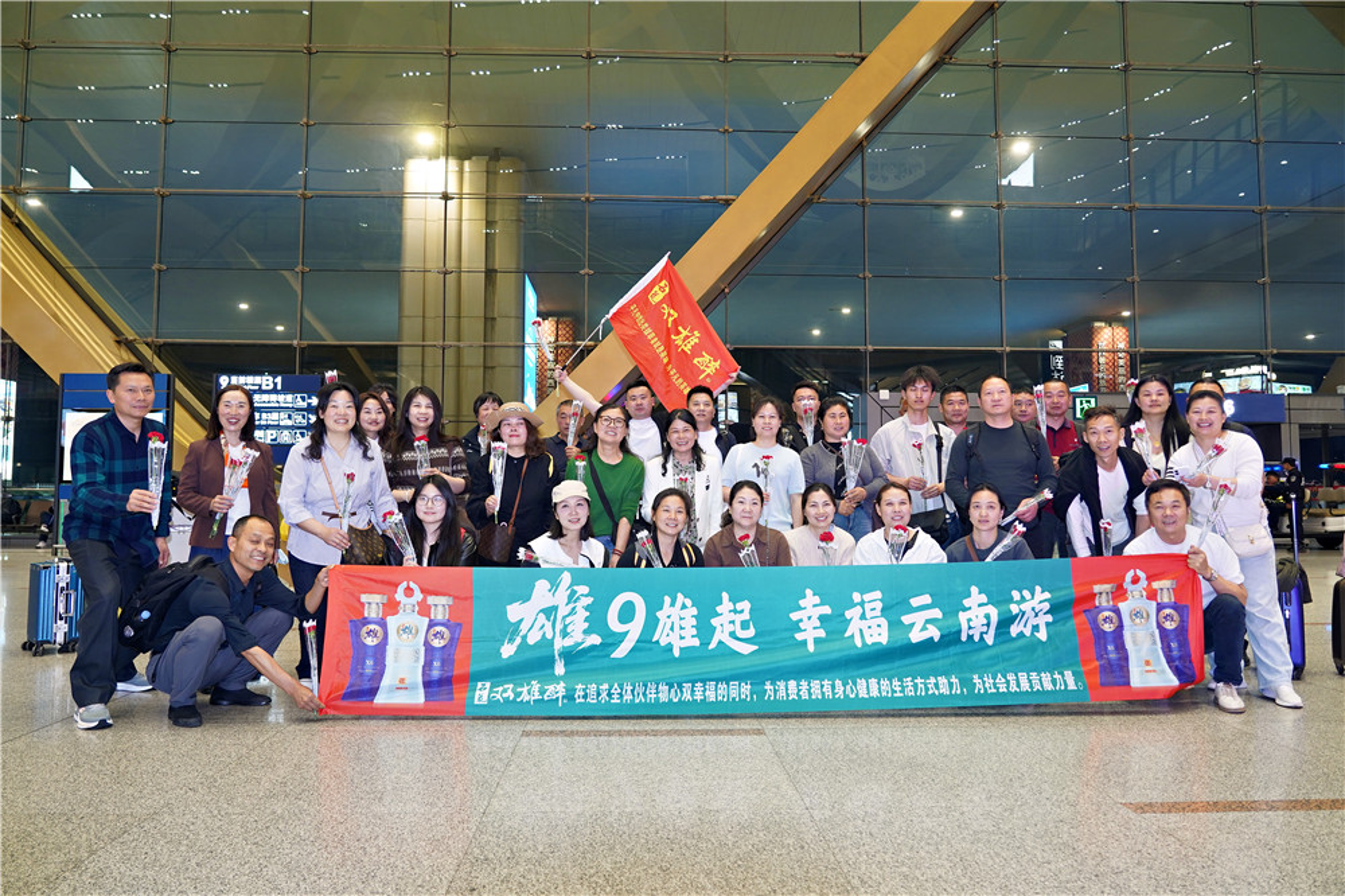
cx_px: 672
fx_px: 896
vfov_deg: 53.1
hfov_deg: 73.8
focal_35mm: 24
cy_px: 448
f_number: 4
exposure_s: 1/30
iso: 640
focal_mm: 24
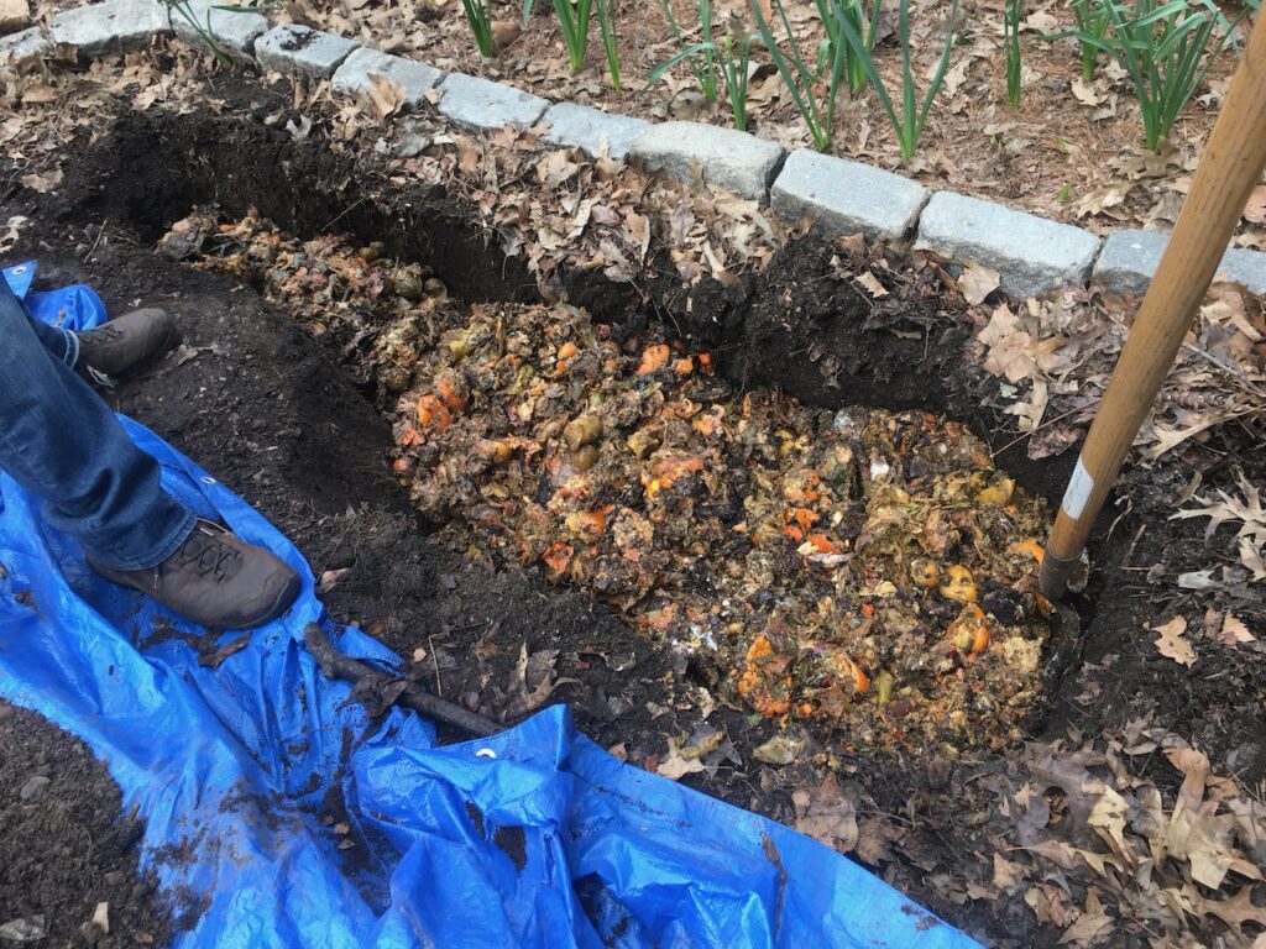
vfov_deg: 48.2
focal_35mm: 29
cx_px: 633
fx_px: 1061
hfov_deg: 61.7
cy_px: 474
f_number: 2.2
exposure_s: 1/120
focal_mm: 4.15
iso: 40
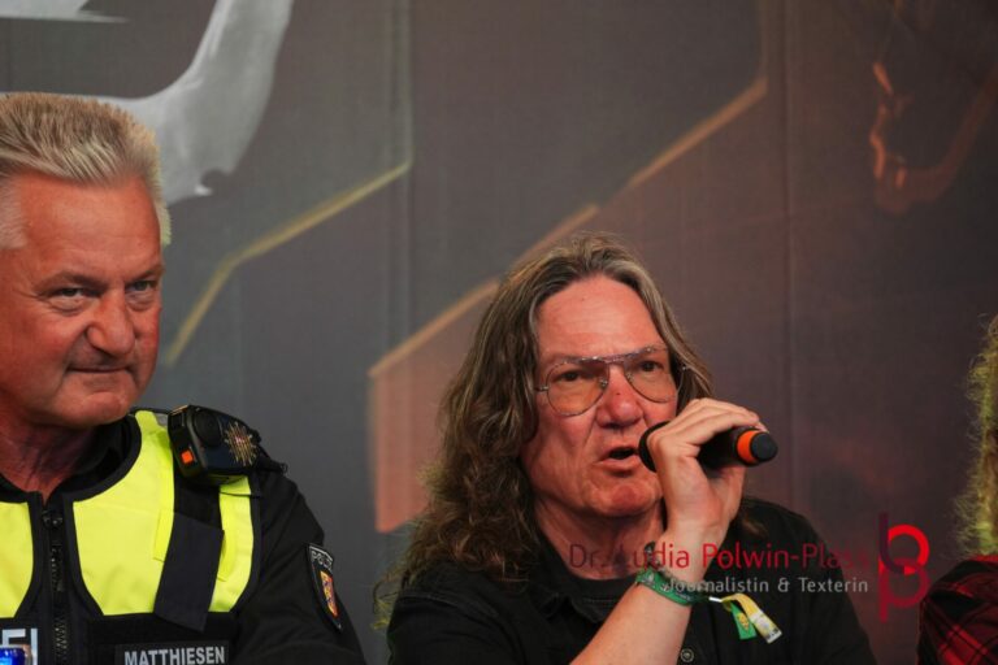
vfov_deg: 6.6
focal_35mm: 207
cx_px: 499
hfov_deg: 9.9
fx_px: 5738
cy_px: 332
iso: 2000
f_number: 5.6
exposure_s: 1/250
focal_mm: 138
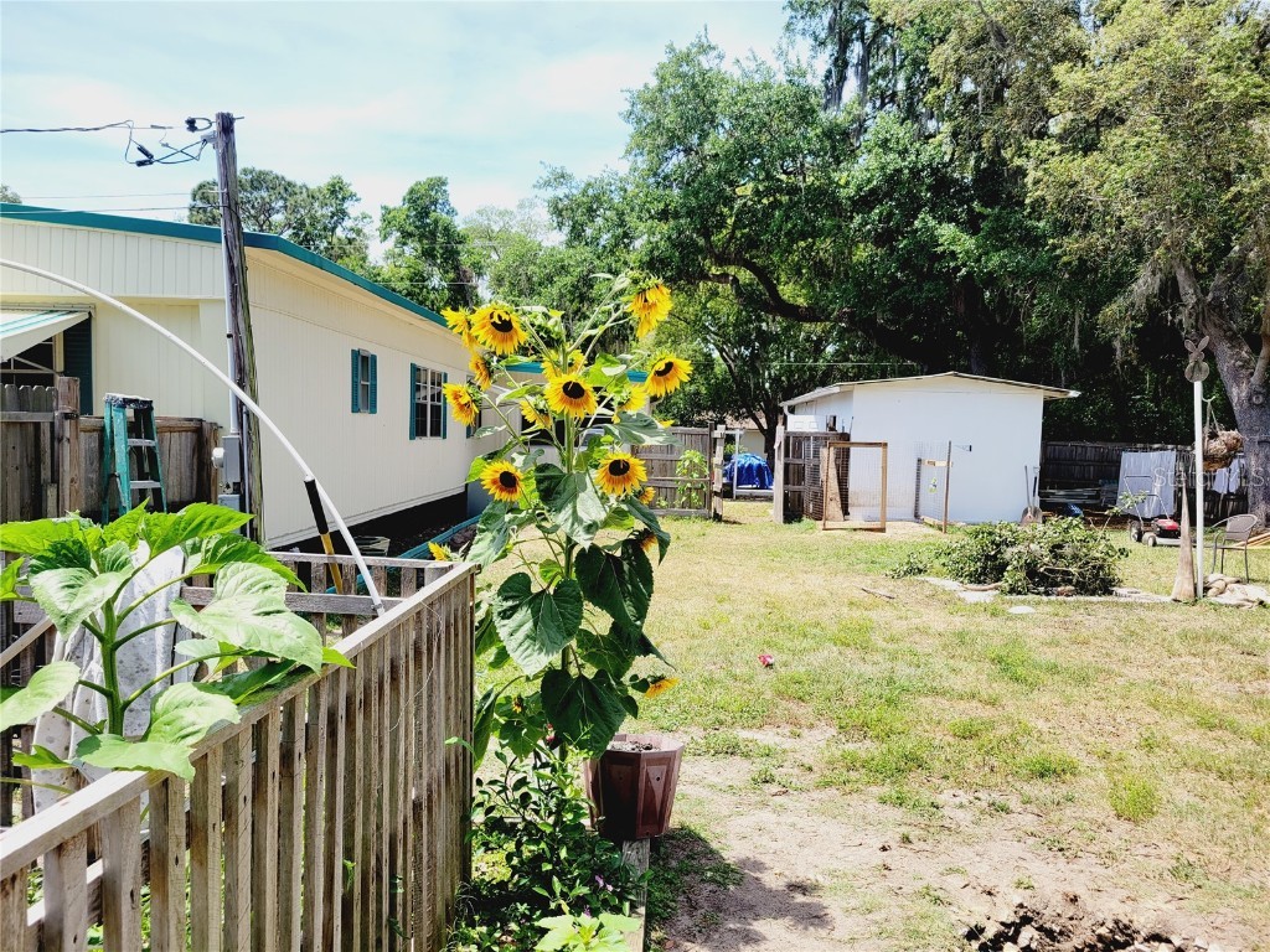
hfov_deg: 67.3
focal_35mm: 26
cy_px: 476
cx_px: 635
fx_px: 954
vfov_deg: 53.1
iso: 40
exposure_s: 1/1497
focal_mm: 5.4
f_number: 1.8
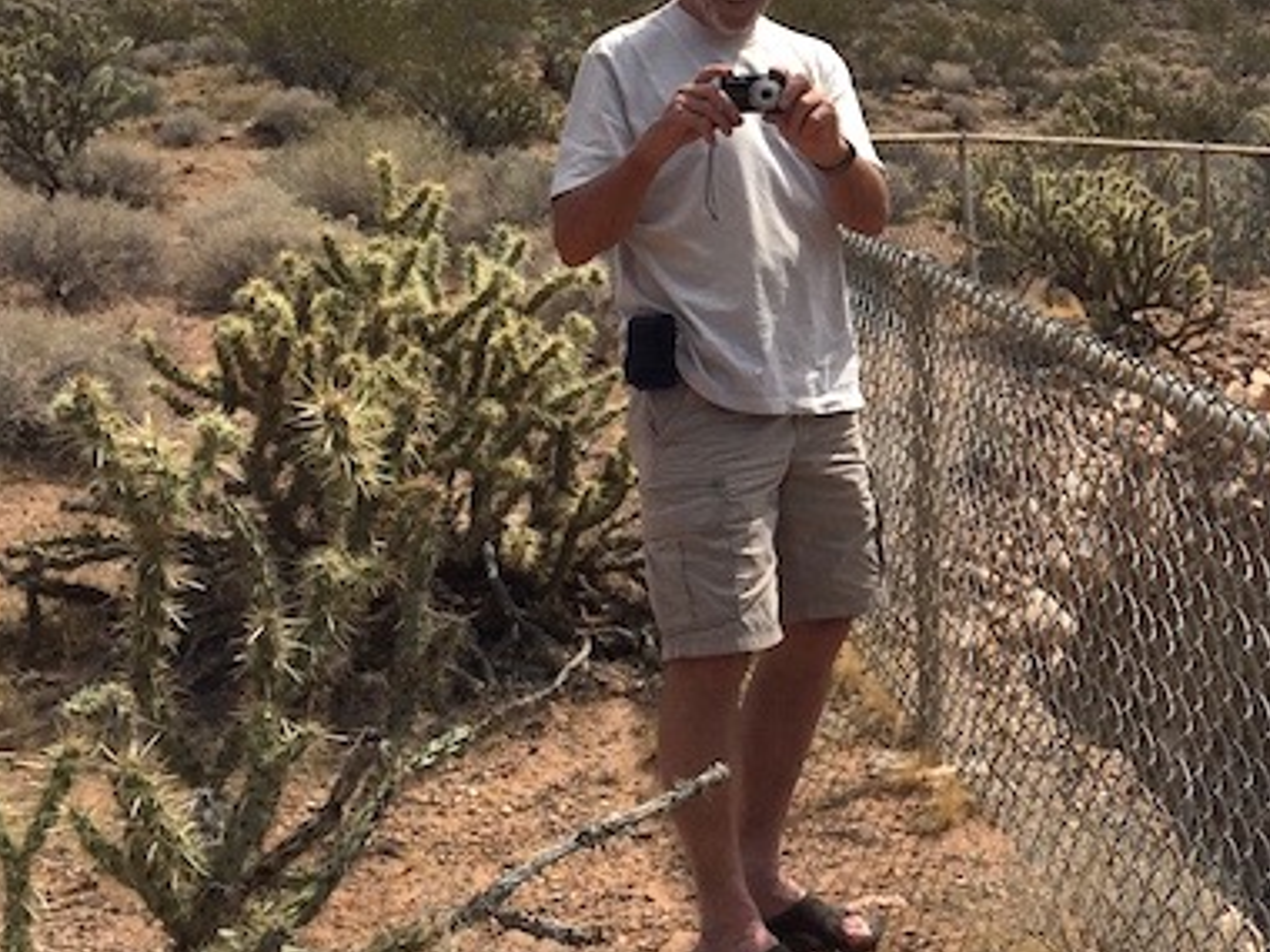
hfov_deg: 28.2
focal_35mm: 66
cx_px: 1170
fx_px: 2421
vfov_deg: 21.8
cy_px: 117
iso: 32
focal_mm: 4.15
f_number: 2.2
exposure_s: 1/2825
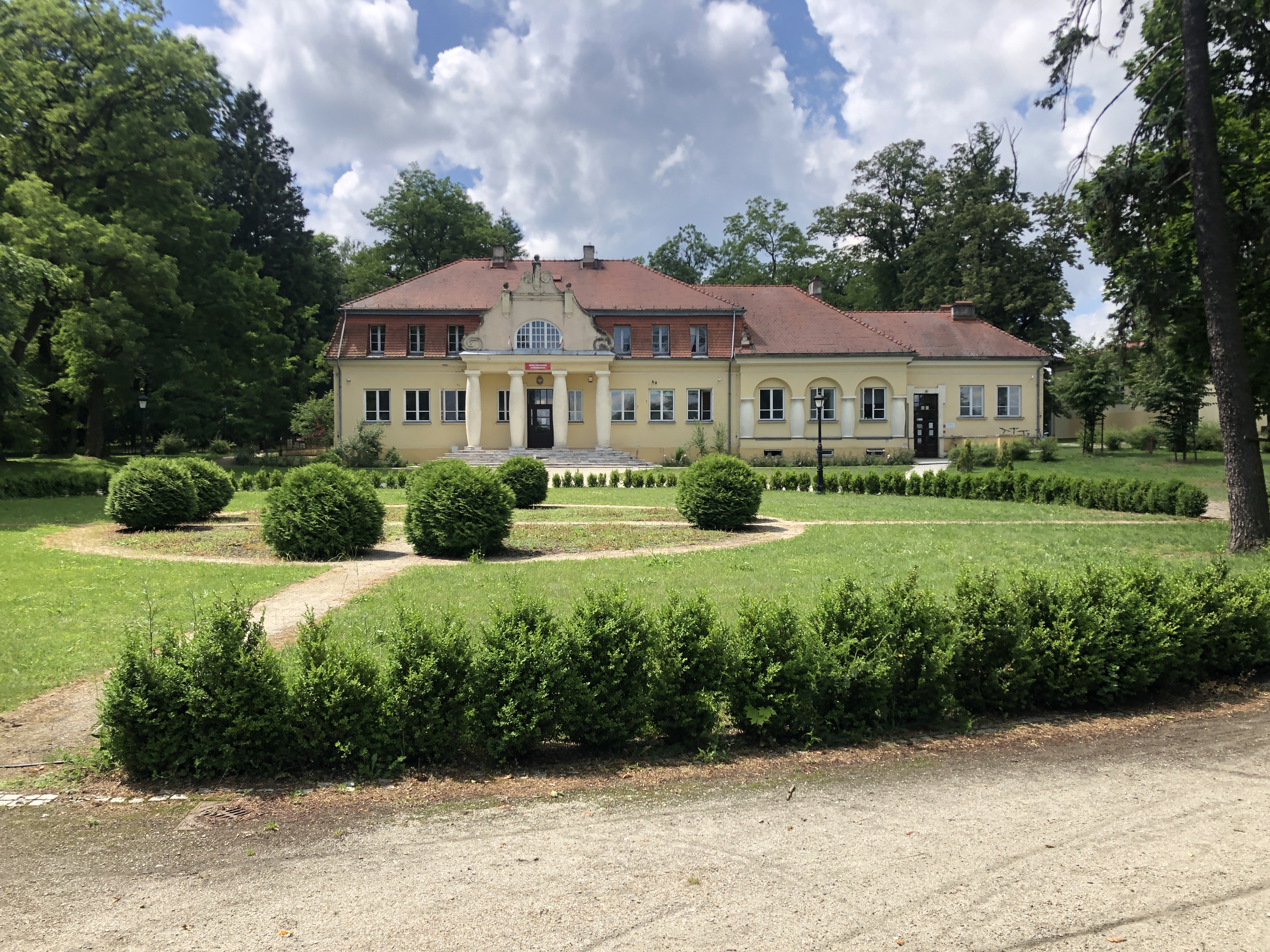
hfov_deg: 63.4
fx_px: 1027
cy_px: 476
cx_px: 635
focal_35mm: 28
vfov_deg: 49.7
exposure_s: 1/1412
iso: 20
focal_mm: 3.99
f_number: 1.8
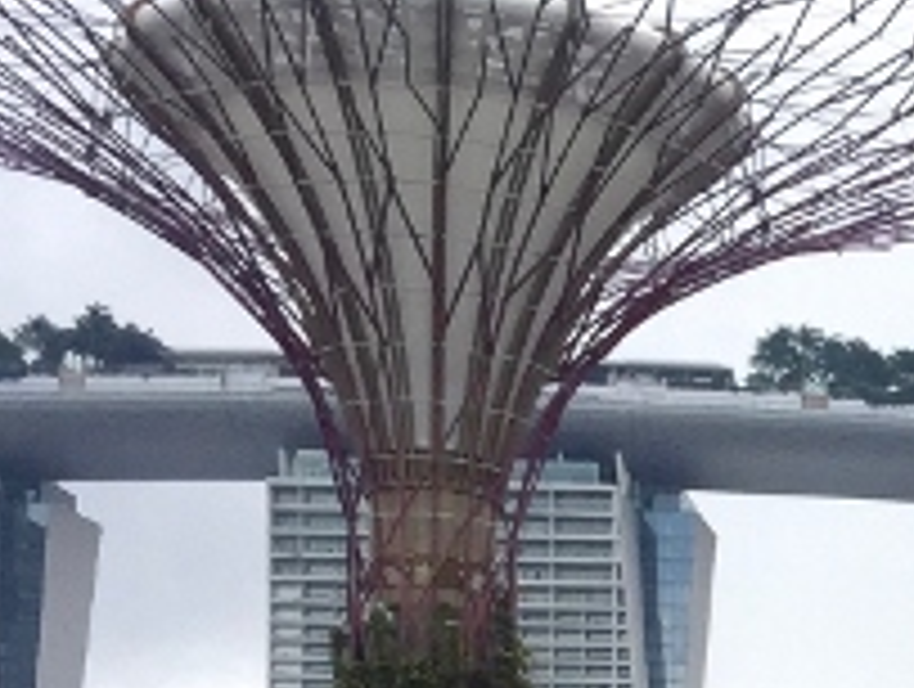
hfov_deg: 12.3
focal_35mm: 146
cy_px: 1318
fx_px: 3862
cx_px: 1693
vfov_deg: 9.6
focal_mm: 4.15
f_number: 2.2
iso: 32
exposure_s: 1/1721
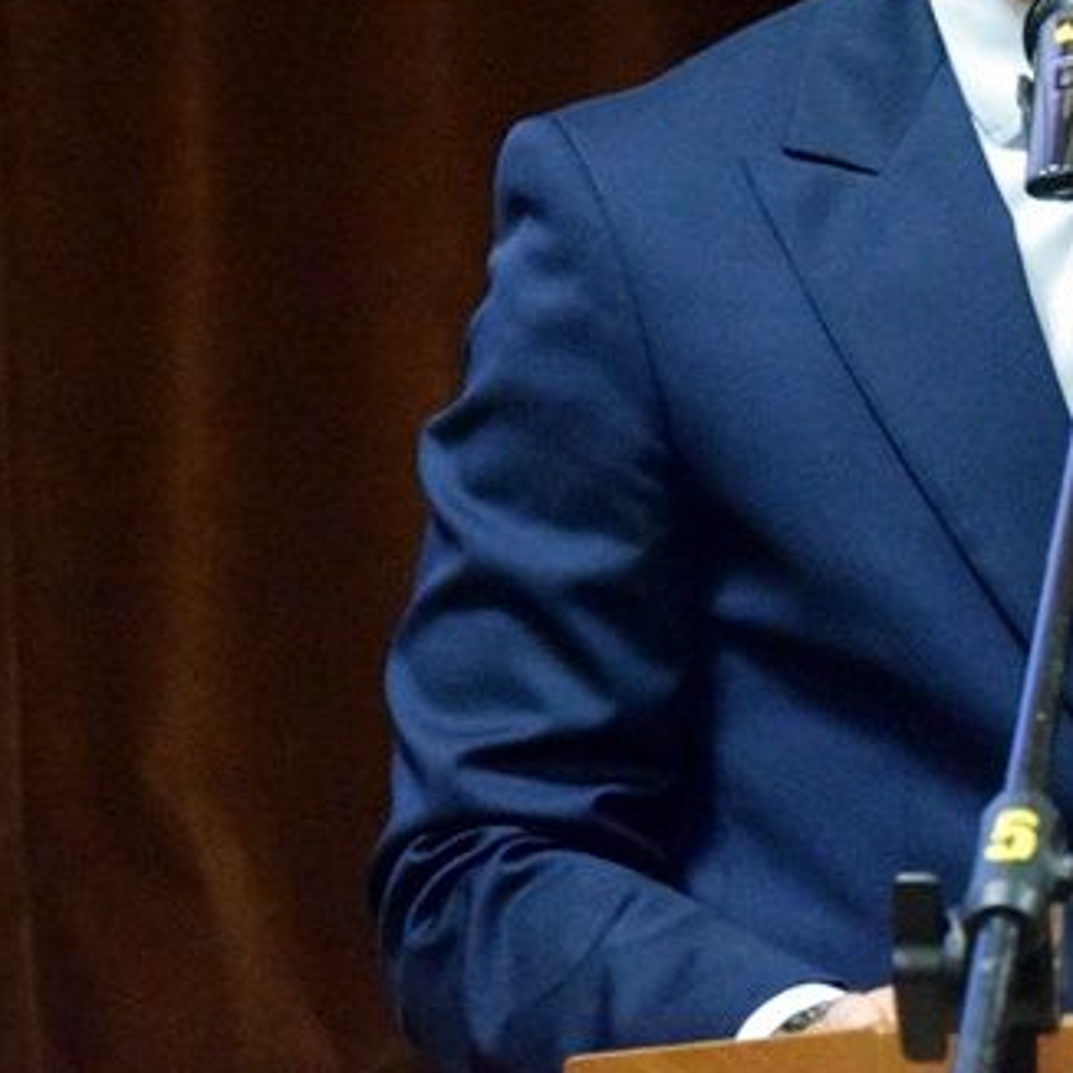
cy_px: 204
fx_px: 9264
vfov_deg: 6.6
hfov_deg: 6.6
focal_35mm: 264
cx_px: 1201
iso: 12800
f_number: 5.3
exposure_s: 1/100
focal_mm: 75
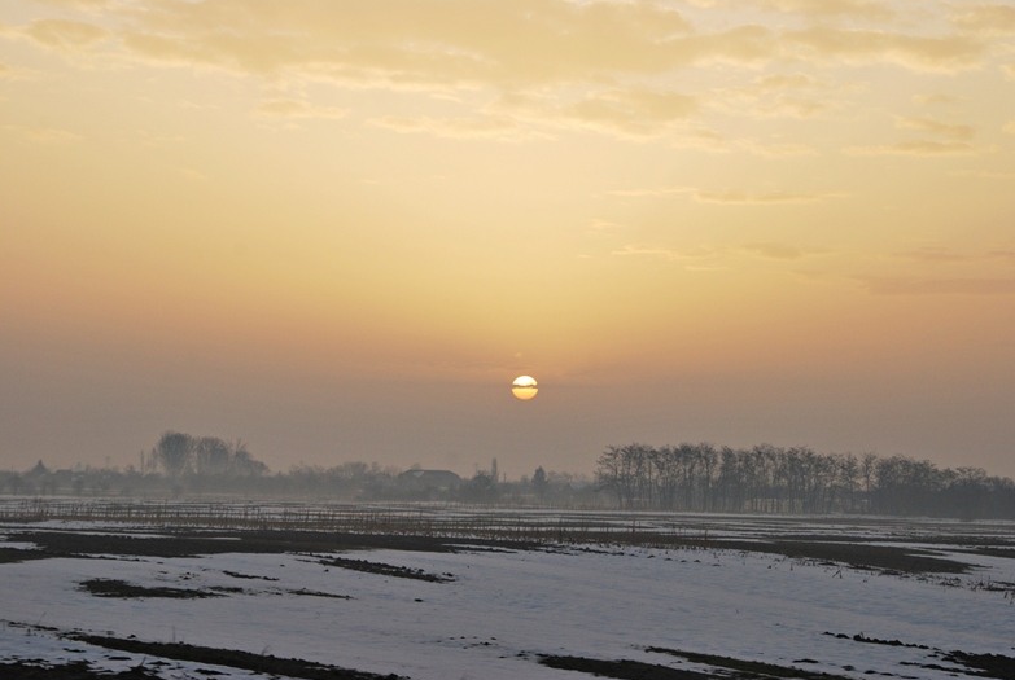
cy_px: 346
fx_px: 2683
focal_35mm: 95
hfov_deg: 21.4
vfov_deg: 14.5
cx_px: 517
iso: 200
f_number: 10
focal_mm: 62
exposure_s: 1/200
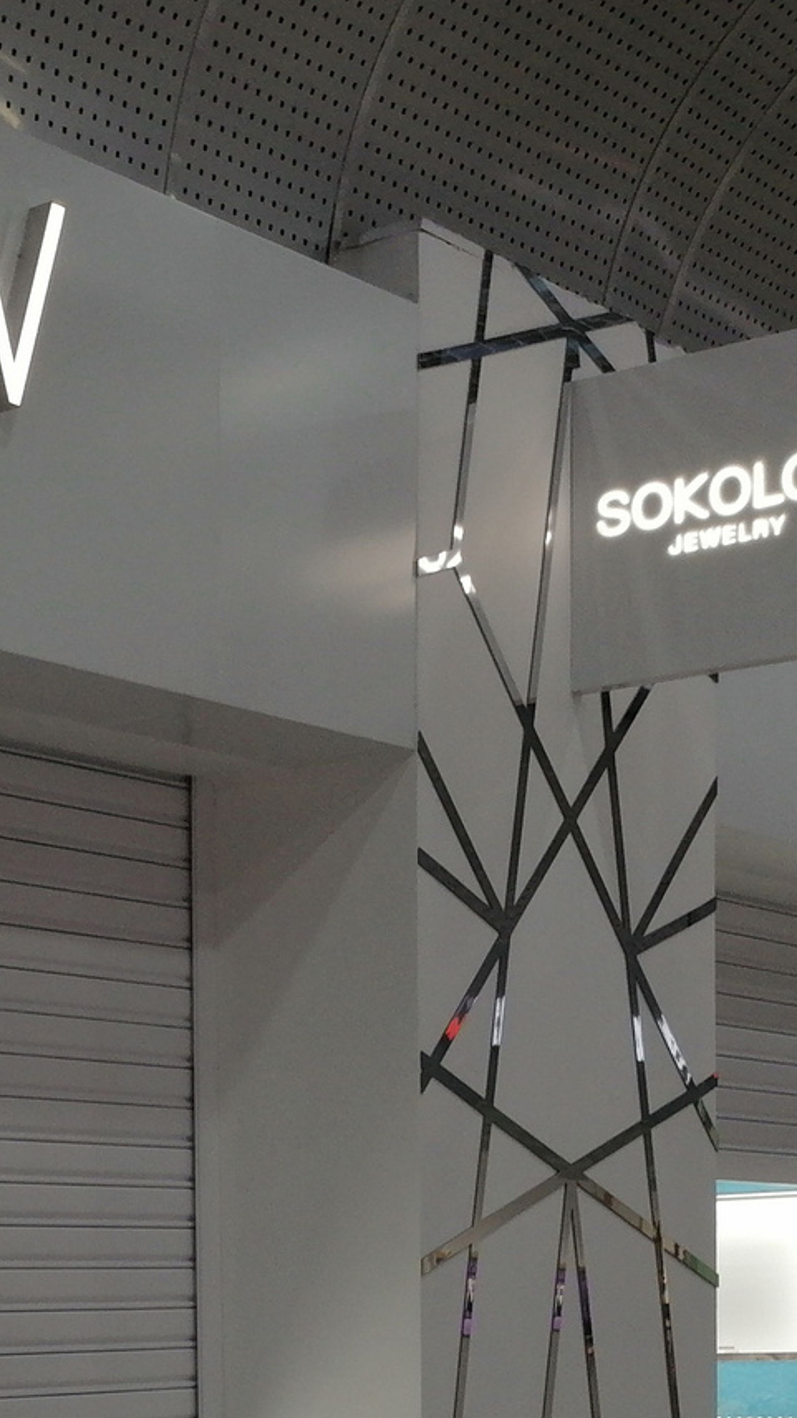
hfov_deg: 12.9
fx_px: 3309
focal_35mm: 88
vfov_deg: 23.2
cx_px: -436
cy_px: 1428
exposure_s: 1/126
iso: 50
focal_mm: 5.3
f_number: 1.8
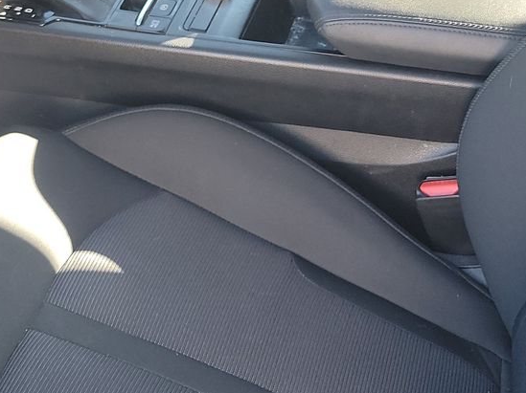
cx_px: 234
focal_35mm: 70
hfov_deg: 27.8
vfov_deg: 20.5
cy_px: 33
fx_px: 1063
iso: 153
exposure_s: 1/59
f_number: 1.8
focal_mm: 6.7
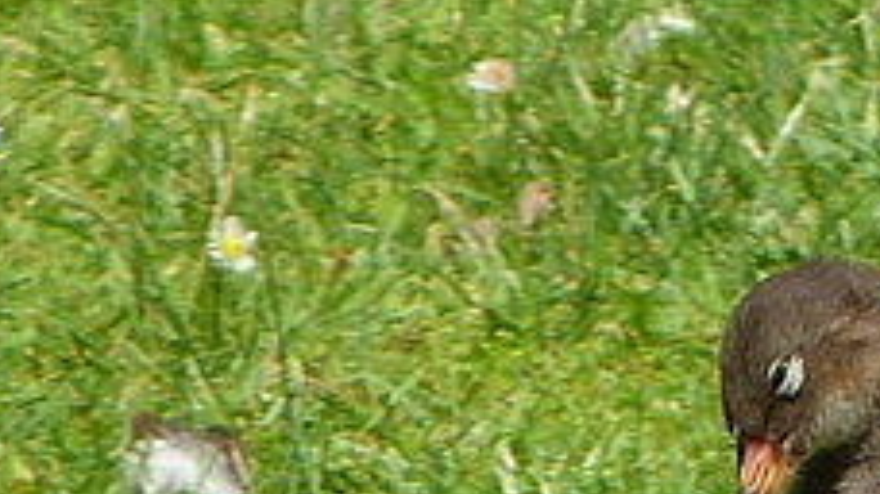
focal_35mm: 2450
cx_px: 1000
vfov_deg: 0.5
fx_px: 57142
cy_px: 699
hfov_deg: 0.9
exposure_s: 1/200
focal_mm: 108
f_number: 5.2
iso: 80
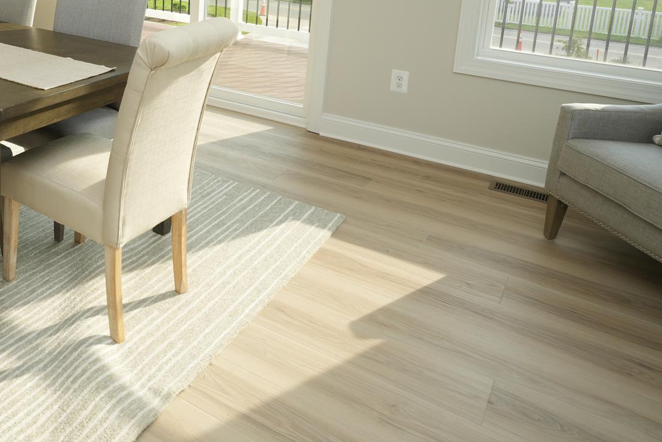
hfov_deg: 49.9
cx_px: 92
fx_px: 639
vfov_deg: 35.5
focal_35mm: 35
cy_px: 30
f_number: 4
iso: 100
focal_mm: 18.4
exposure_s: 1/125
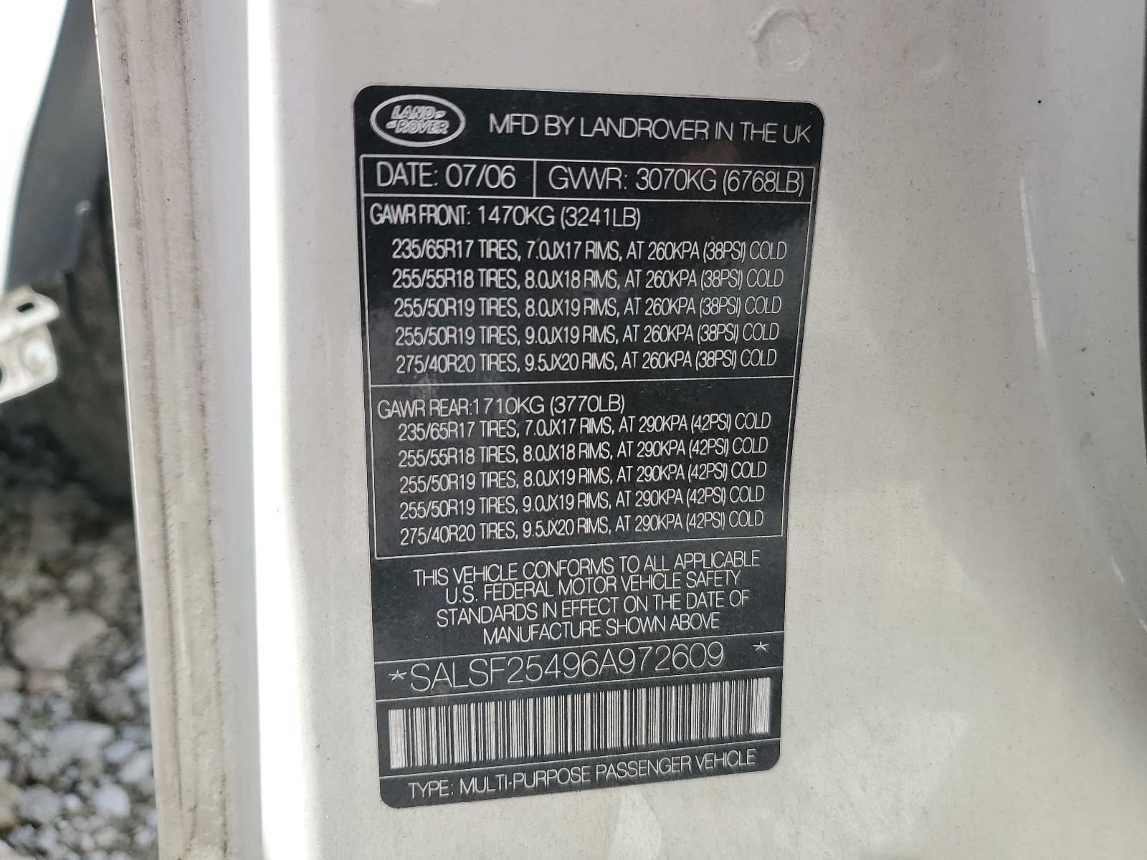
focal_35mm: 26
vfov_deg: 53.1
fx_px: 862
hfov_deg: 67.3
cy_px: 430
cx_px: 574
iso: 50
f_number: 1.5
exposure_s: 1/526
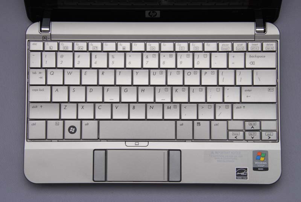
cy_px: 101
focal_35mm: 82
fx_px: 691
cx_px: 150
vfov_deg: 16.6
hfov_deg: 24.6
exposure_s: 1/60
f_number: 9
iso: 500
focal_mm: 55
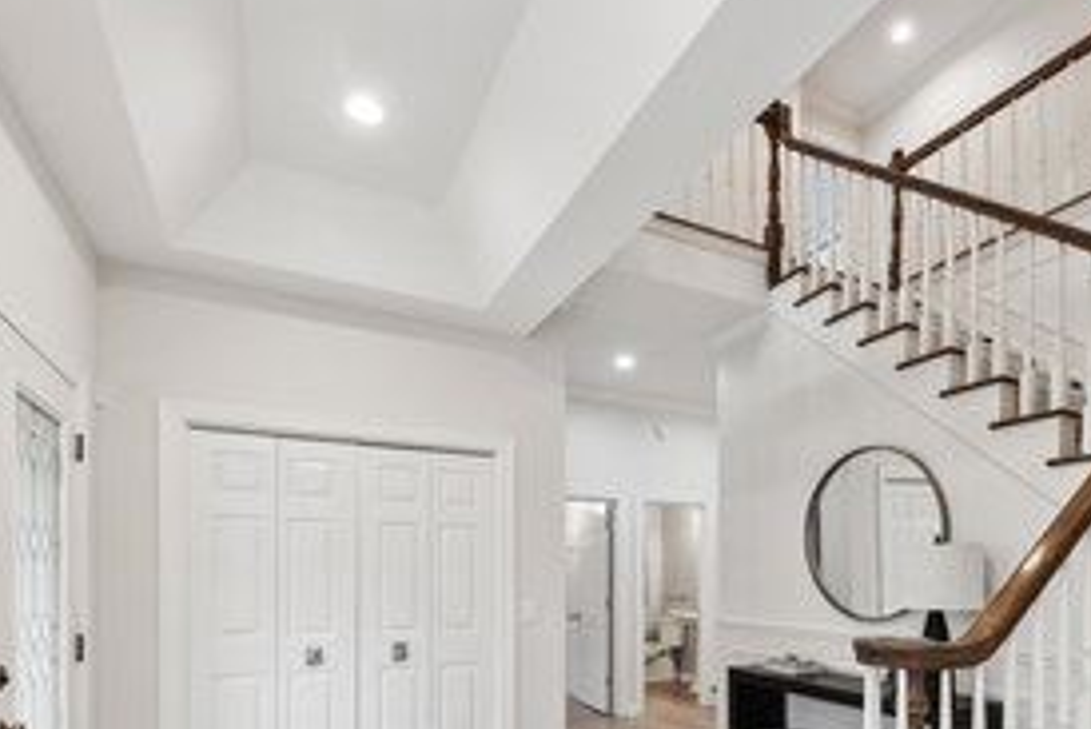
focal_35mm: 21
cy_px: 574
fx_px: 637
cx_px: 635
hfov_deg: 80.5
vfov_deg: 55.7
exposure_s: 1/25
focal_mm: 12
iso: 200
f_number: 9
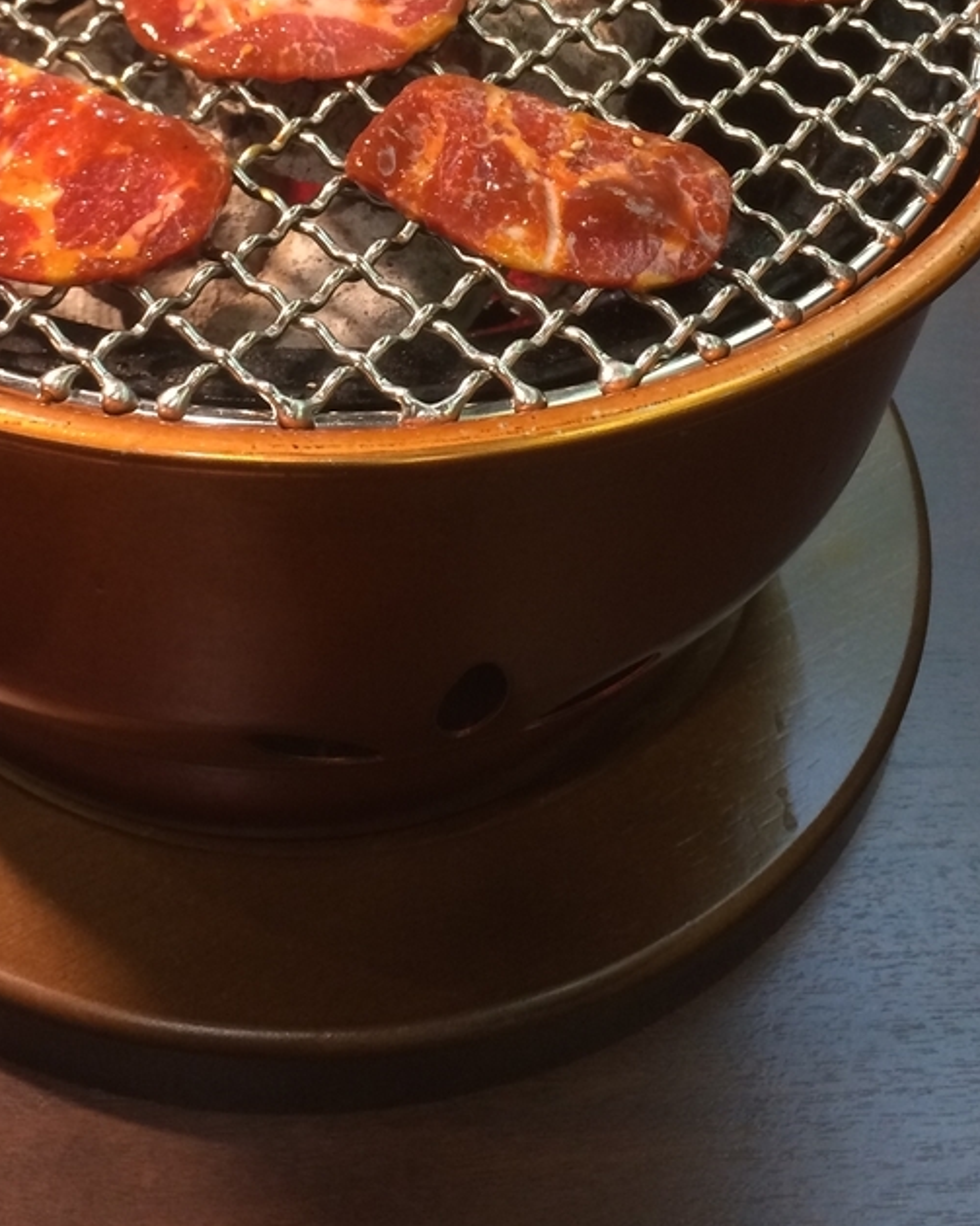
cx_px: 364
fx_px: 1958
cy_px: 129
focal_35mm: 54
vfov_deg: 33.0
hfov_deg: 28.0
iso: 125
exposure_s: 1/30
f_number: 2.2
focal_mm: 4.15
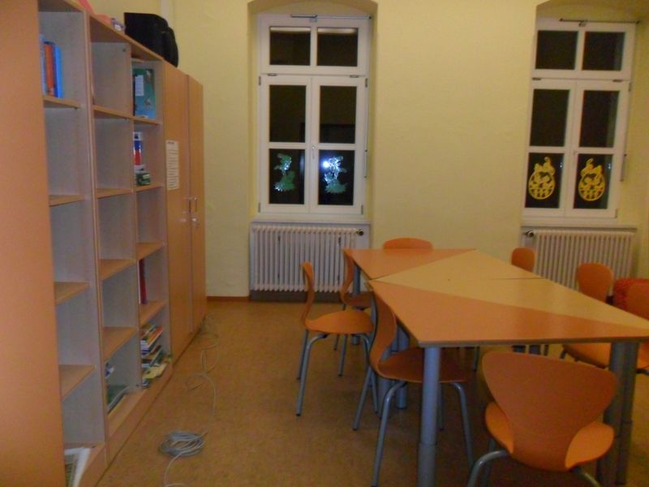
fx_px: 506
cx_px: 324
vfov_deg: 51.4
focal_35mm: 27
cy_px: 244
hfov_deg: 65.3
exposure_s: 1/45
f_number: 8.9
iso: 400
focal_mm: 4.9
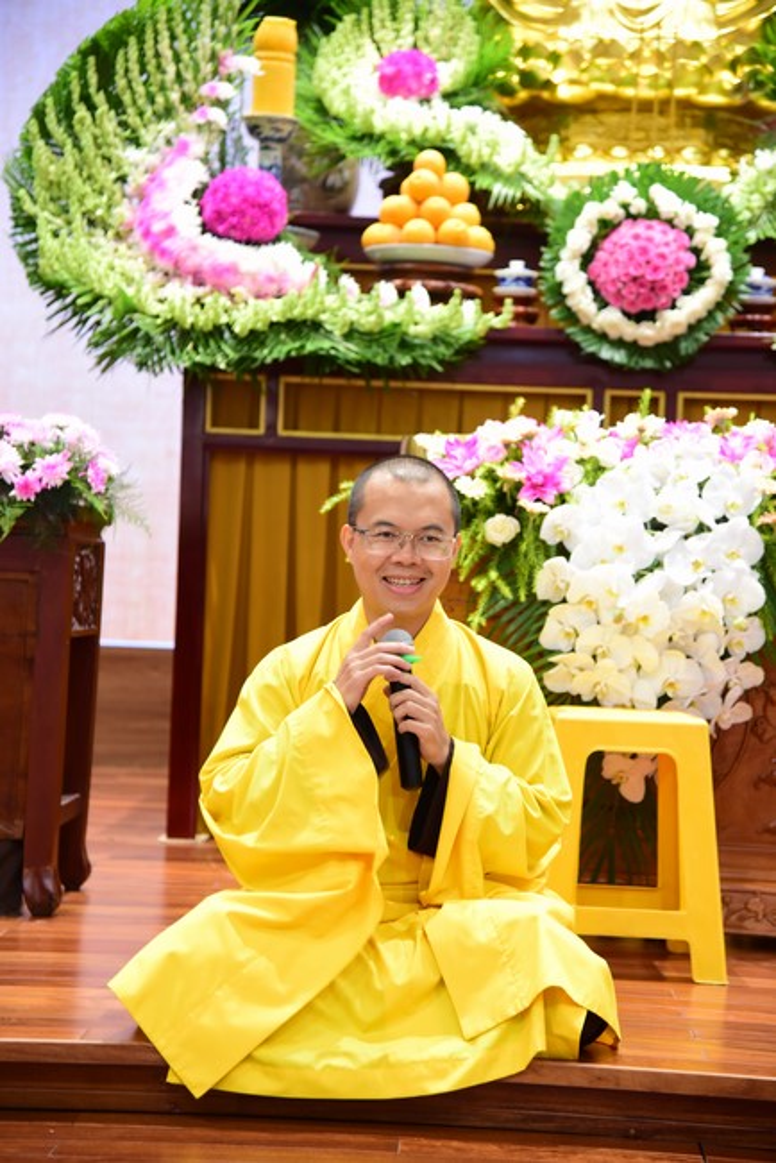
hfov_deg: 16.7
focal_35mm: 82
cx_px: 388
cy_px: 582
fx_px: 2648
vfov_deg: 24.8
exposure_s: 1/40
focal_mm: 82
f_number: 4
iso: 1600
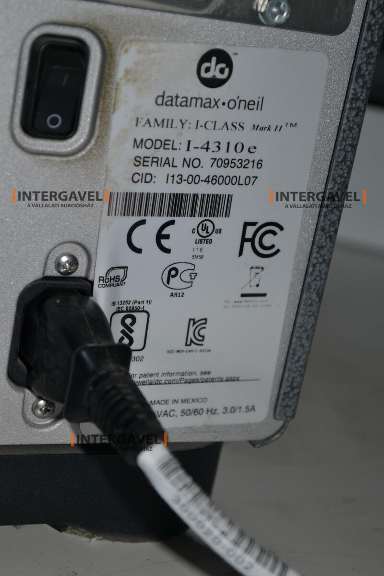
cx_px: 192
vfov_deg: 24.6
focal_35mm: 82
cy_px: 288
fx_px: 1320
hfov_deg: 16.6
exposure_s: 1/60
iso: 500
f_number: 5.6
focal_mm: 55
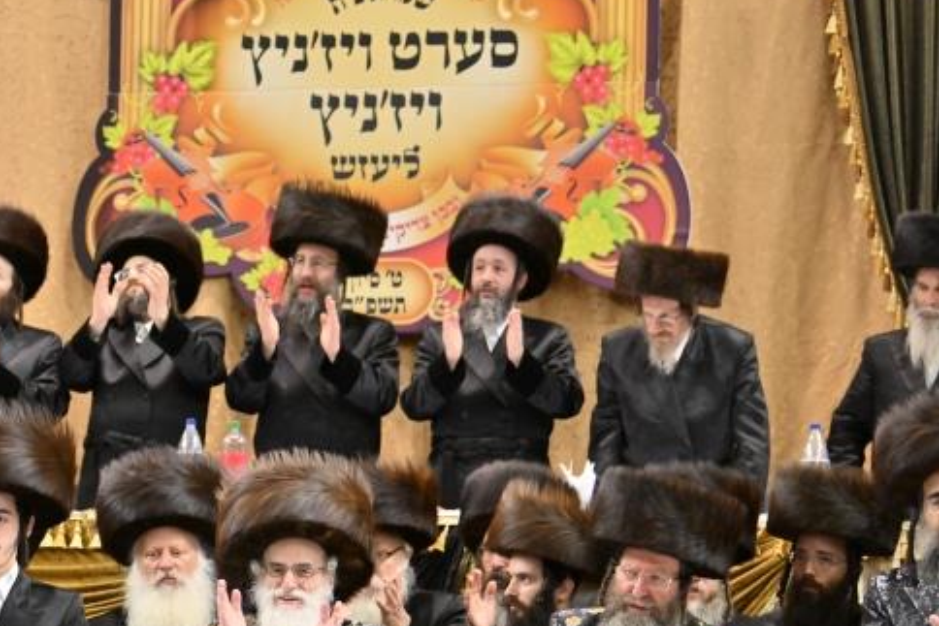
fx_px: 3861
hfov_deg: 13.8
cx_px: 147
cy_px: 604
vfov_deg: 9.2
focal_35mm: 148
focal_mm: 70
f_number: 2.8
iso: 1000
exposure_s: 1/200
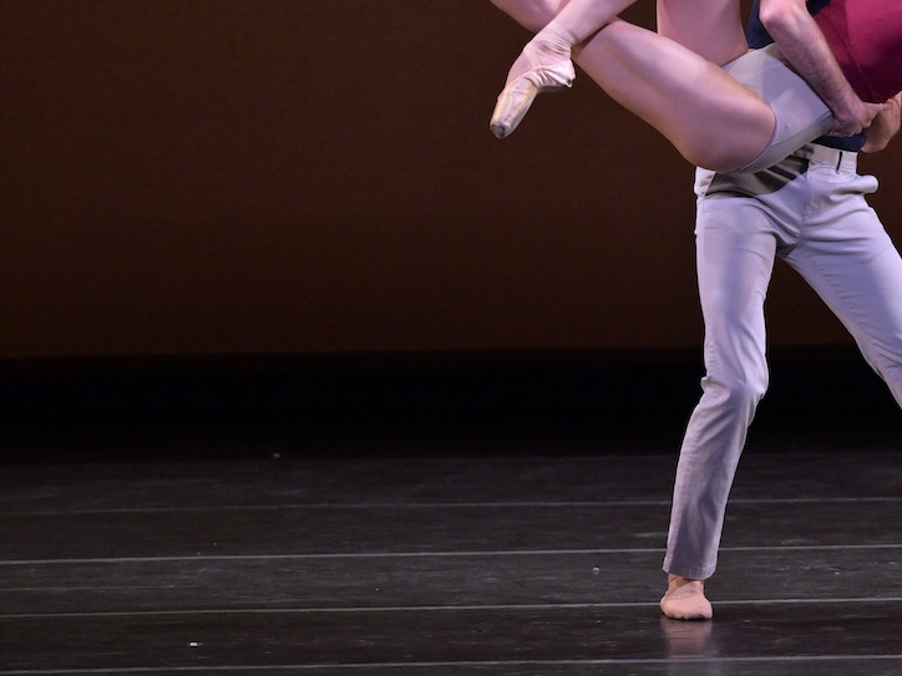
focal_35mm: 697
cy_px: 90
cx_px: 746
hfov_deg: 2.8
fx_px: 18162
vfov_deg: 2.1
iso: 3200
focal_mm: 350
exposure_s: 1/500
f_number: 4
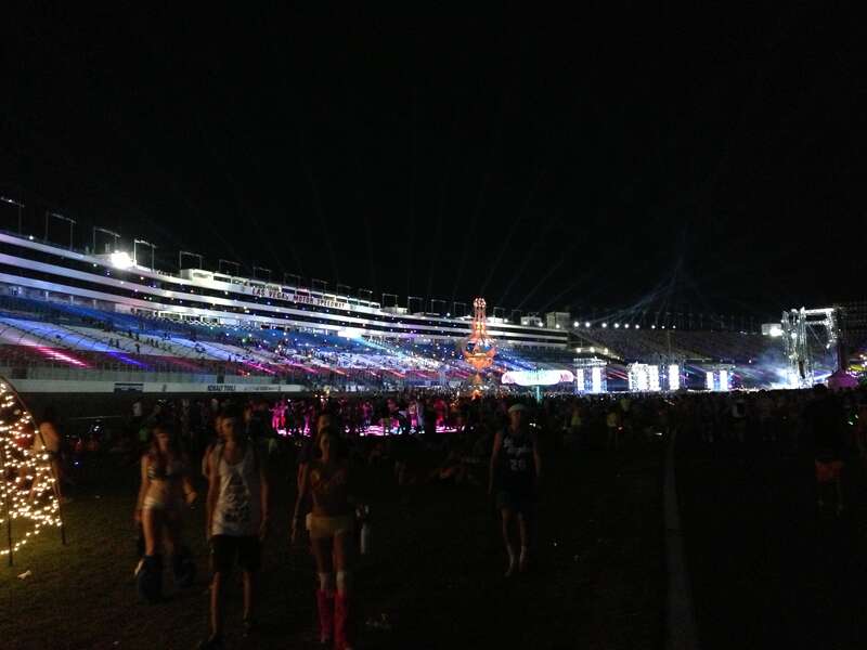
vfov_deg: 42.9
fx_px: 827
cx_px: 434
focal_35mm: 33
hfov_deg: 55.4
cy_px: 325
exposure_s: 1/15
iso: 800
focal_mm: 4.13
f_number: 2.4
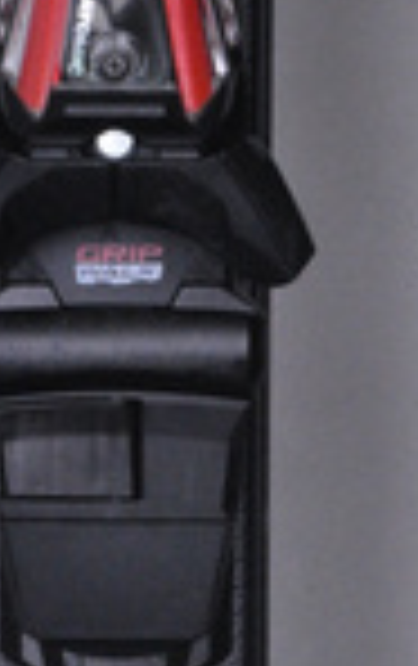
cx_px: 348
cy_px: 873
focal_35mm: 395
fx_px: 7164
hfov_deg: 3.3
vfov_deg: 5.3
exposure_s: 1/125
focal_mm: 85
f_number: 9.5
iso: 3200
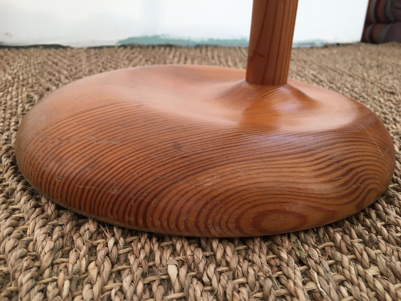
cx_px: 200
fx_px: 336
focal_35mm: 29
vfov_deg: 48.2
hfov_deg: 61.7
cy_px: 150
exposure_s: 1/33
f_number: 2.2
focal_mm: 4.15
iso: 32
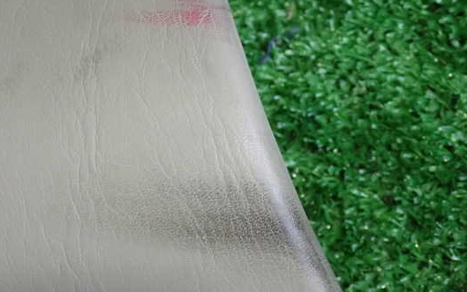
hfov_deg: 18.4
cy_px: 151
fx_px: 1439
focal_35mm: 113
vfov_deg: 11.6
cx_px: 218
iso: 1600
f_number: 4.7
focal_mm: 16.79
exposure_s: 1/50
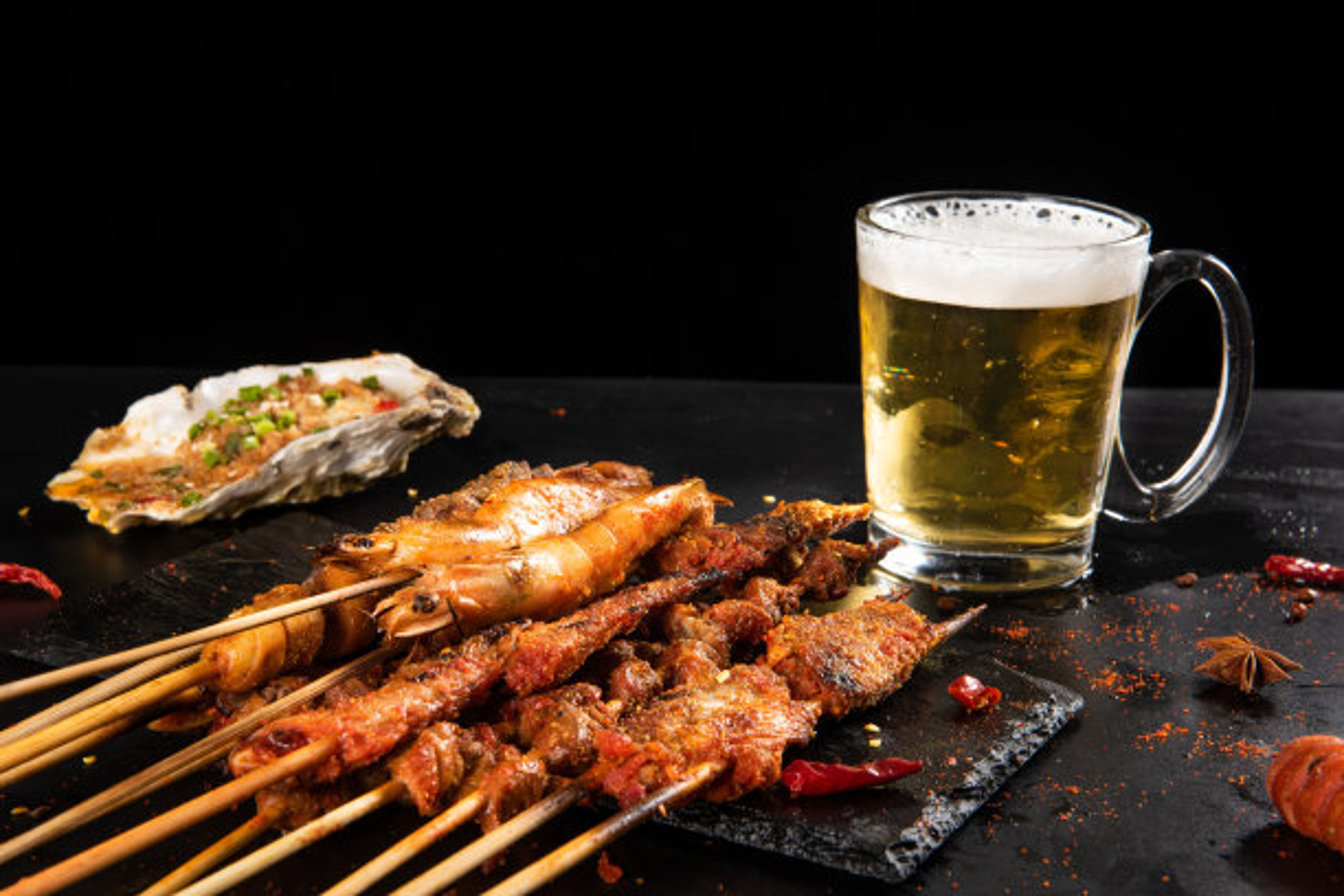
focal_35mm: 62
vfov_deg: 21.9
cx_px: 672
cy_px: 448
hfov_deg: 32.4
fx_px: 2314
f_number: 13
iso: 125
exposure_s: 1/125
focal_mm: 62
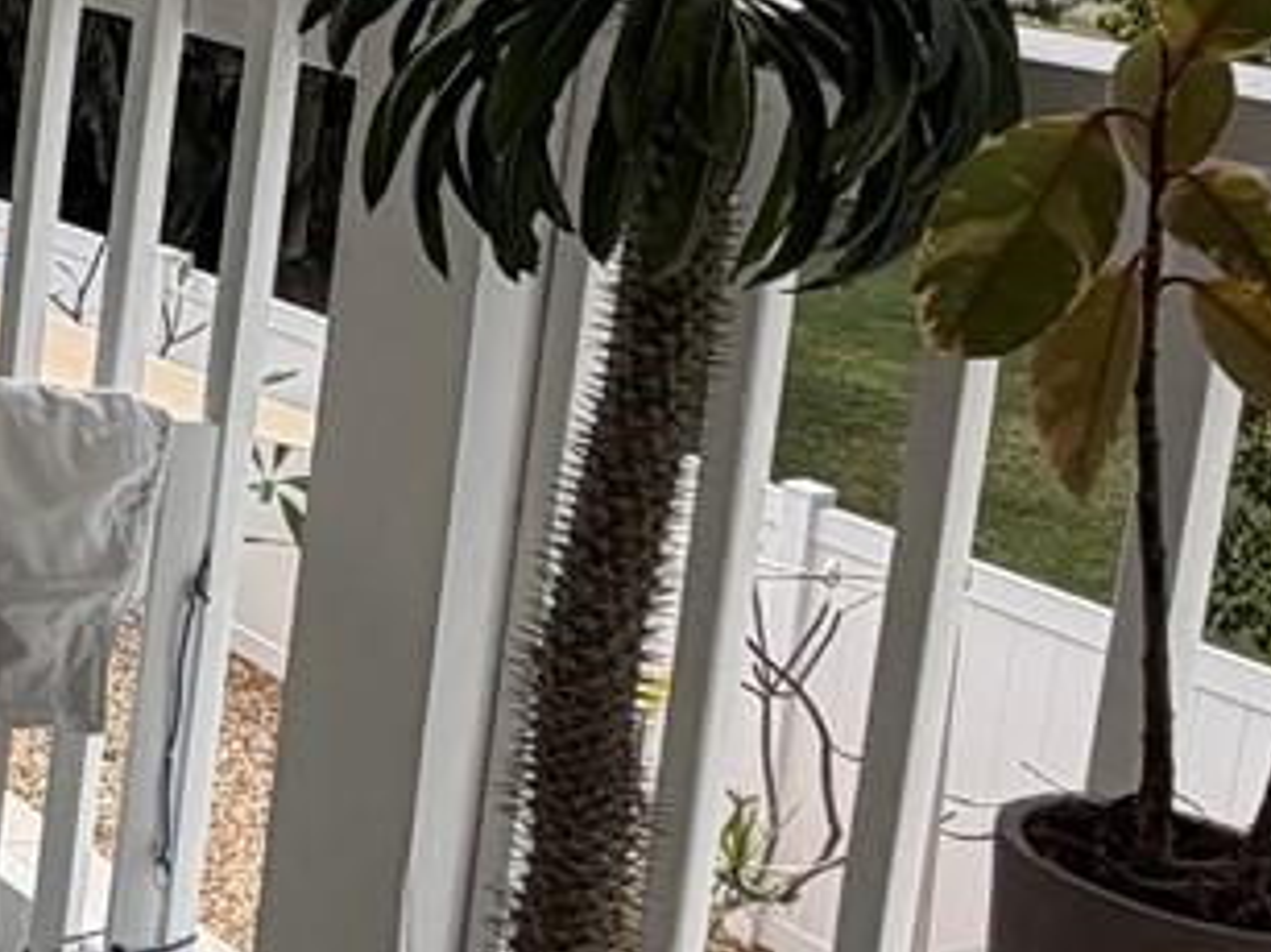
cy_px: -70
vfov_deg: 19.4
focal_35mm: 73
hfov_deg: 21.6
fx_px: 2679
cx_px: -716
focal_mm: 2.22
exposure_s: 1/770
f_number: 2.2
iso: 40
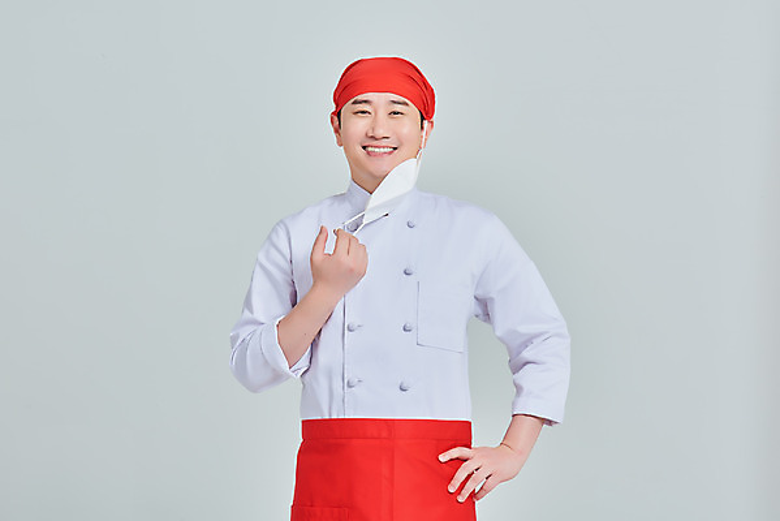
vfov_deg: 12.2
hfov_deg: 18.3
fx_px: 2428
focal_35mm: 112
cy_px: 260
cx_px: 390
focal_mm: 112
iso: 100
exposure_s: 1/125
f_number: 14
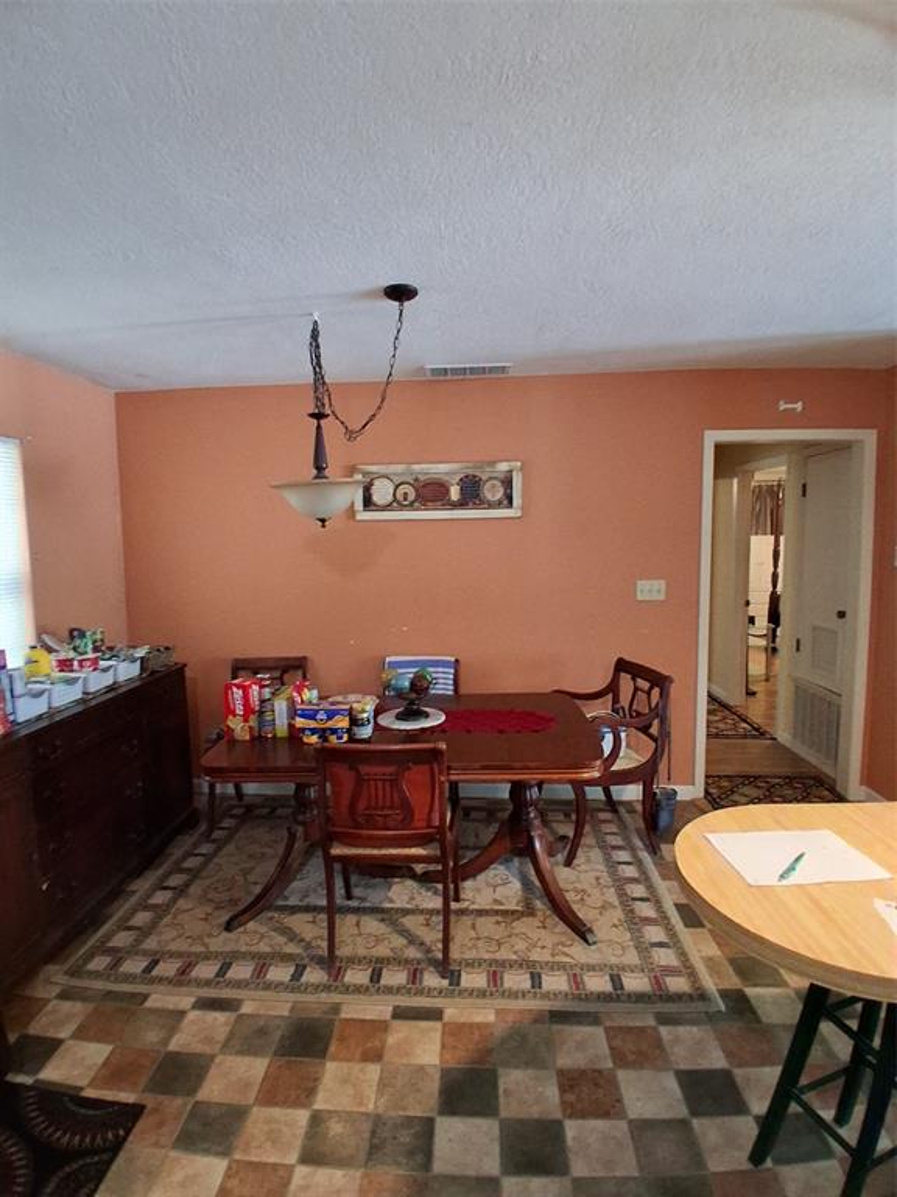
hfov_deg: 74.7
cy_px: 598
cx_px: 448
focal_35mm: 17
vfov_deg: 91.0
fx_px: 587
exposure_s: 1/24
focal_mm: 1.4
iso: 400
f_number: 2.2
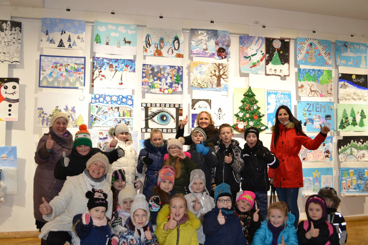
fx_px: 337
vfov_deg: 40.0
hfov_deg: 57.2
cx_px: 184
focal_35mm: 33
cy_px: 122
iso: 400
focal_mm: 22
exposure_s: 1/60
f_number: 4
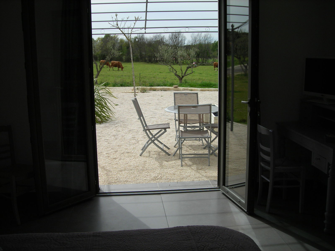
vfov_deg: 37.7
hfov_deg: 49.0
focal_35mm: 38
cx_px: 168
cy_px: 126
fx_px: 368
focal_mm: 6.3
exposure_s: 1/616
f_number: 3.2
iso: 50
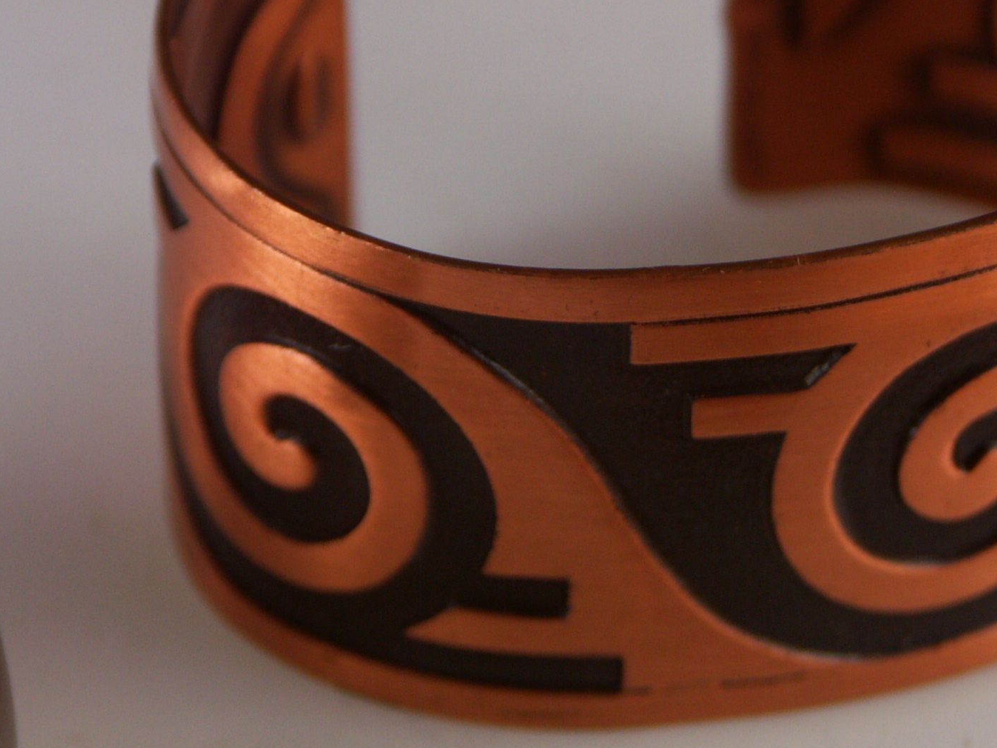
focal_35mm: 297
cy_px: 315
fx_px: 8555
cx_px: 703
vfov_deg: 5.0
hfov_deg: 6.7
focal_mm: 50.8
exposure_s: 1/80
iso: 100
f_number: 3.5
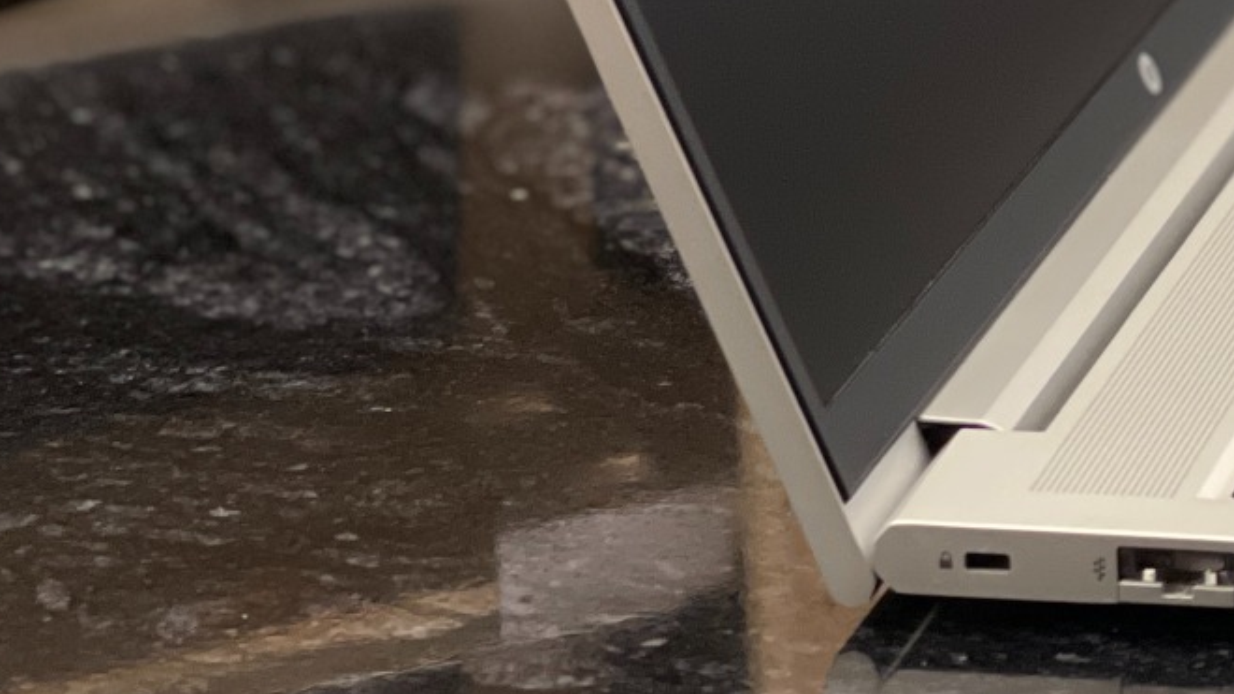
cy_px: -202
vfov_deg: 7.1
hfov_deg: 12.5
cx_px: 1438
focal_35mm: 169
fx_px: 5529
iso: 250
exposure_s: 1/85
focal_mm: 7.5
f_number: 2.2
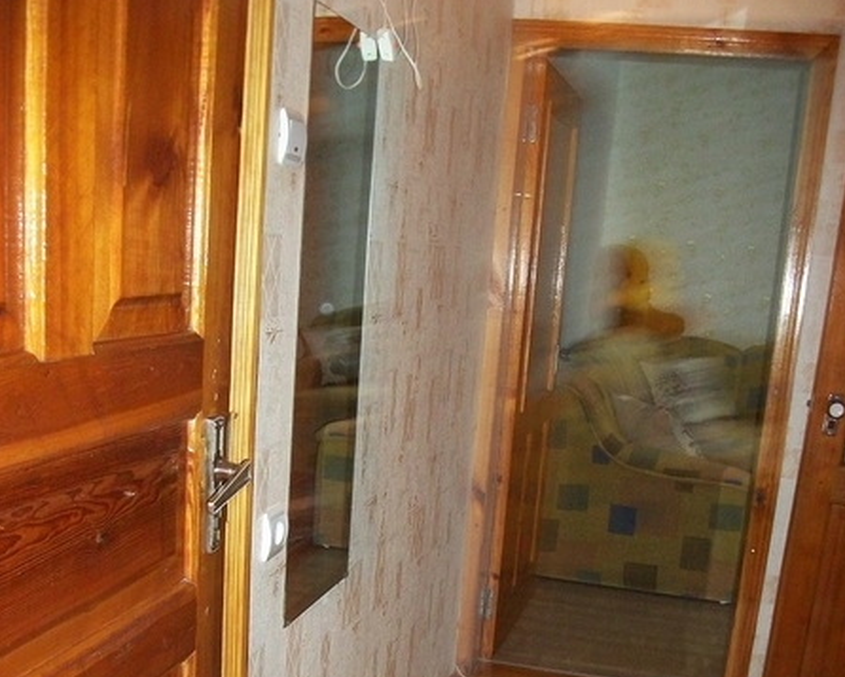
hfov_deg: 43.8
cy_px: 546
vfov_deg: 34.5
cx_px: 422
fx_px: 1051
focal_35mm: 42
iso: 240
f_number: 2.9
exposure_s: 1/30
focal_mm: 5.7
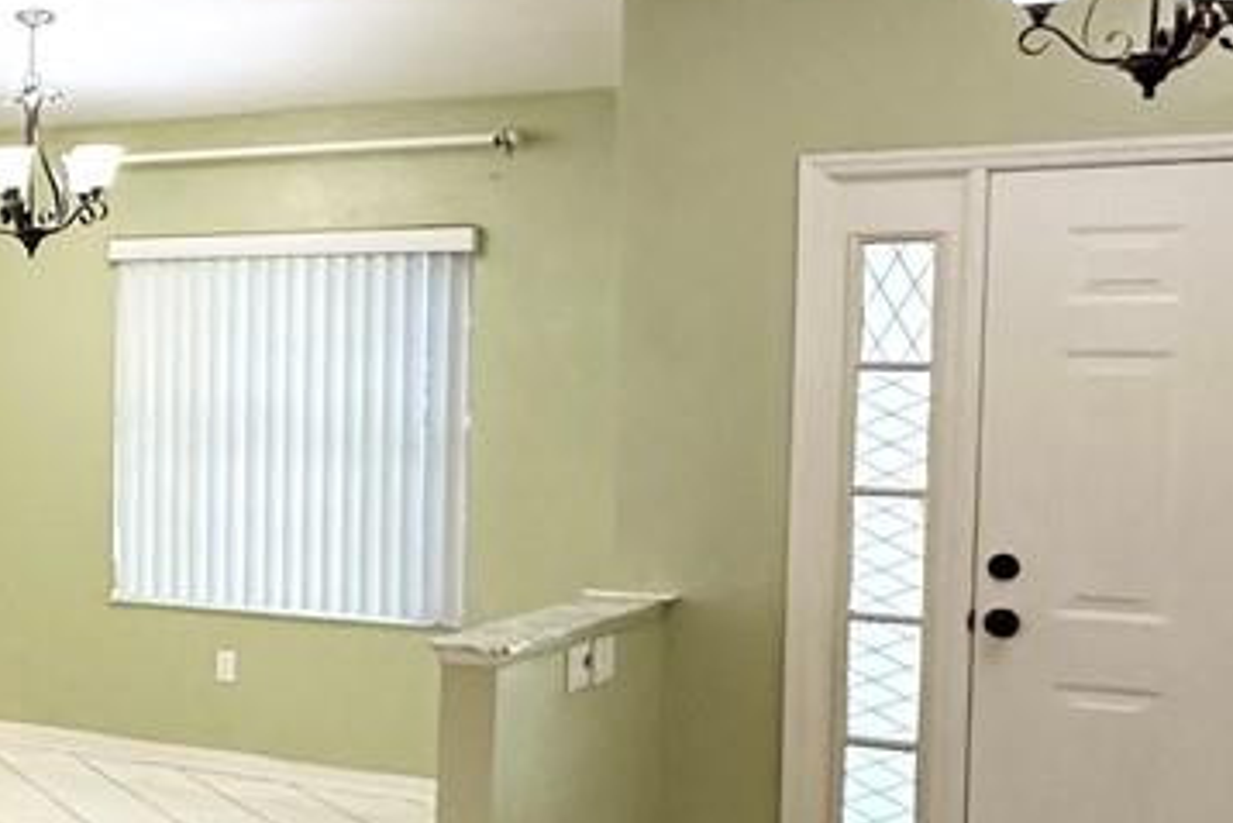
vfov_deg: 20.9
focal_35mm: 65
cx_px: -530
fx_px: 2227
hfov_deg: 25.0
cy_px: 472
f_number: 2.2
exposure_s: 1/120
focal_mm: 2.22
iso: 250
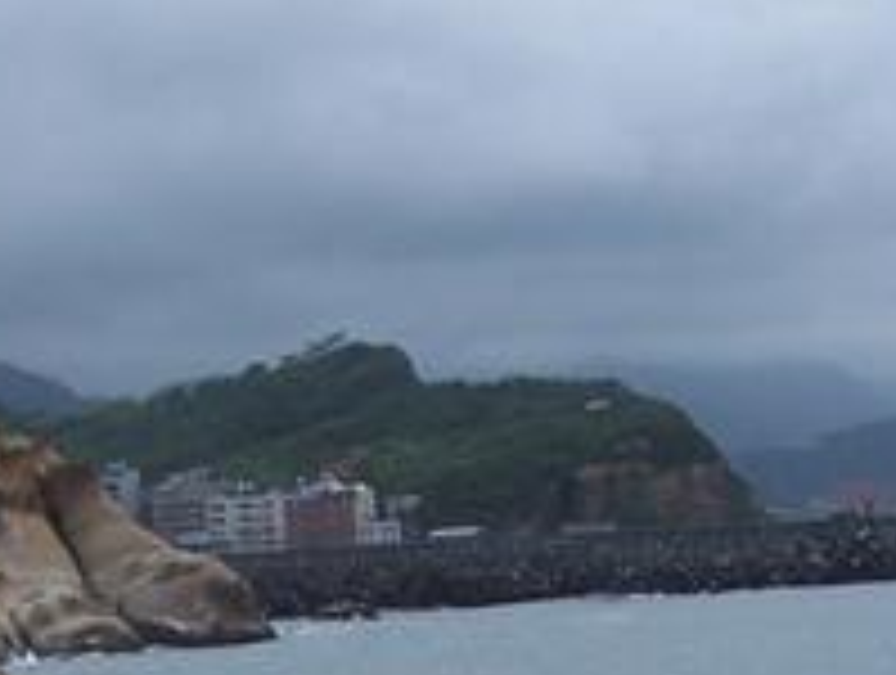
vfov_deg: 11.6
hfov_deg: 16.1
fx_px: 3164
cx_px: 441
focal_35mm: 122
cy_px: 1035
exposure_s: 1/500
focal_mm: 6.3
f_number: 5.6
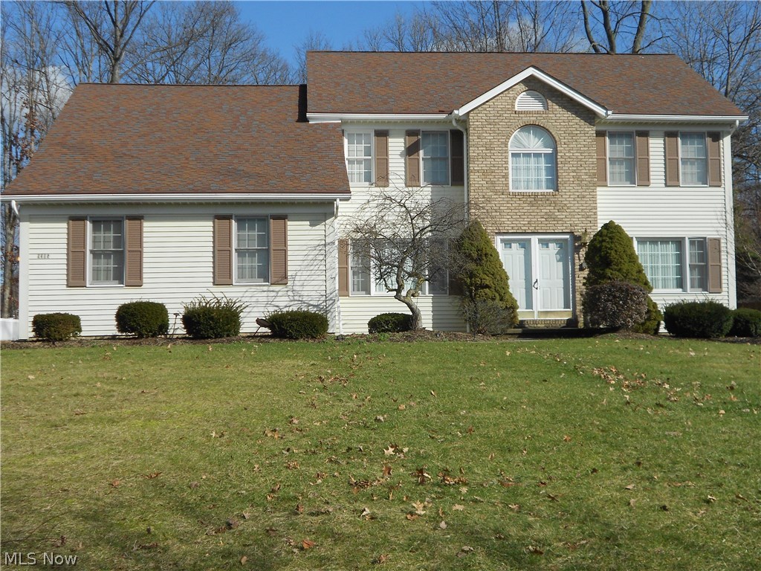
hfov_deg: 38.9
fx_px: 1077
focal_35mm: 49
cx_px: 380
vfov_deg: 29.7
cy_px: 286
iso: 80
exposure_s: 1/800
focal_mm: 8.8
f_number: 4.5
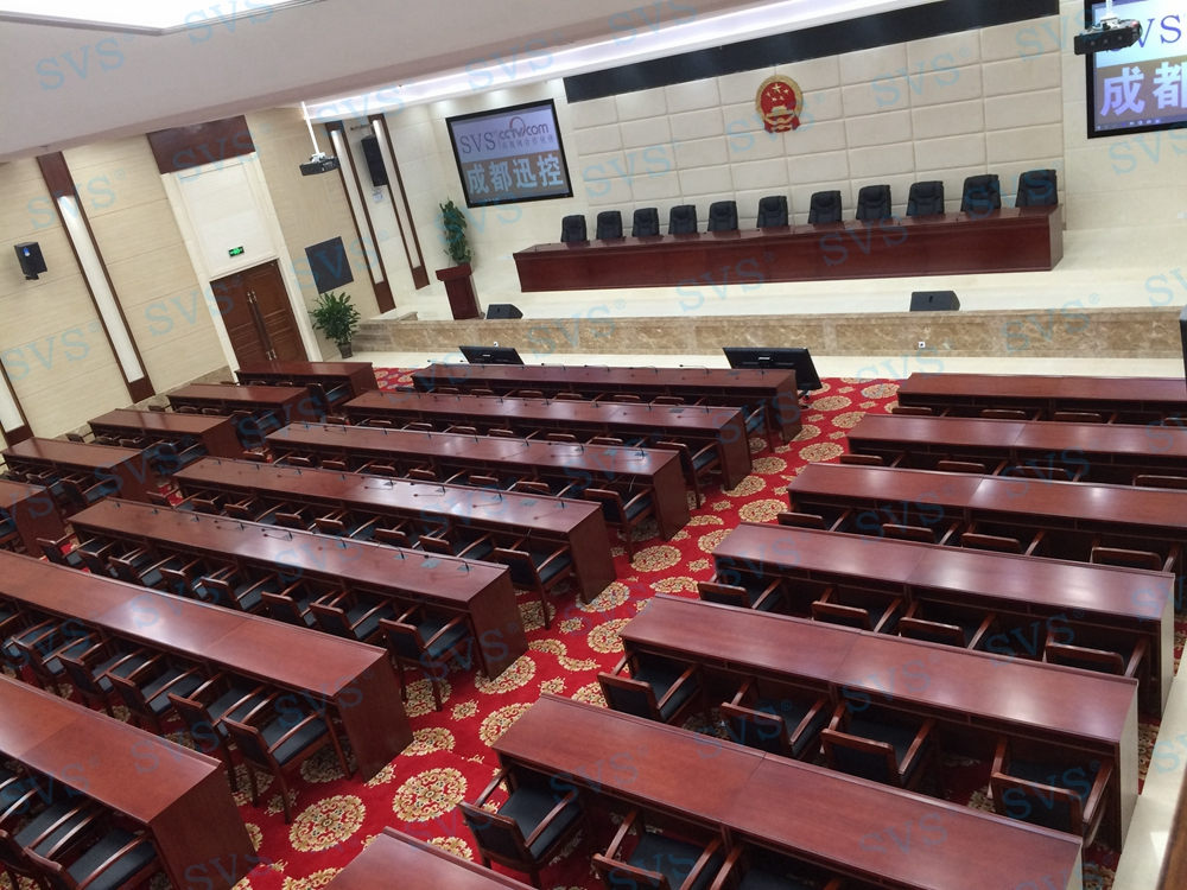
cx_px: 594
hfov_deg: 61.7
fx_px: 994
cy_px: 445
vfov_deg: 48.2
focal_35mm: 29
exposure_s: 1/33
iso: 64
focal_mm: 4.15
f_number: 2.2
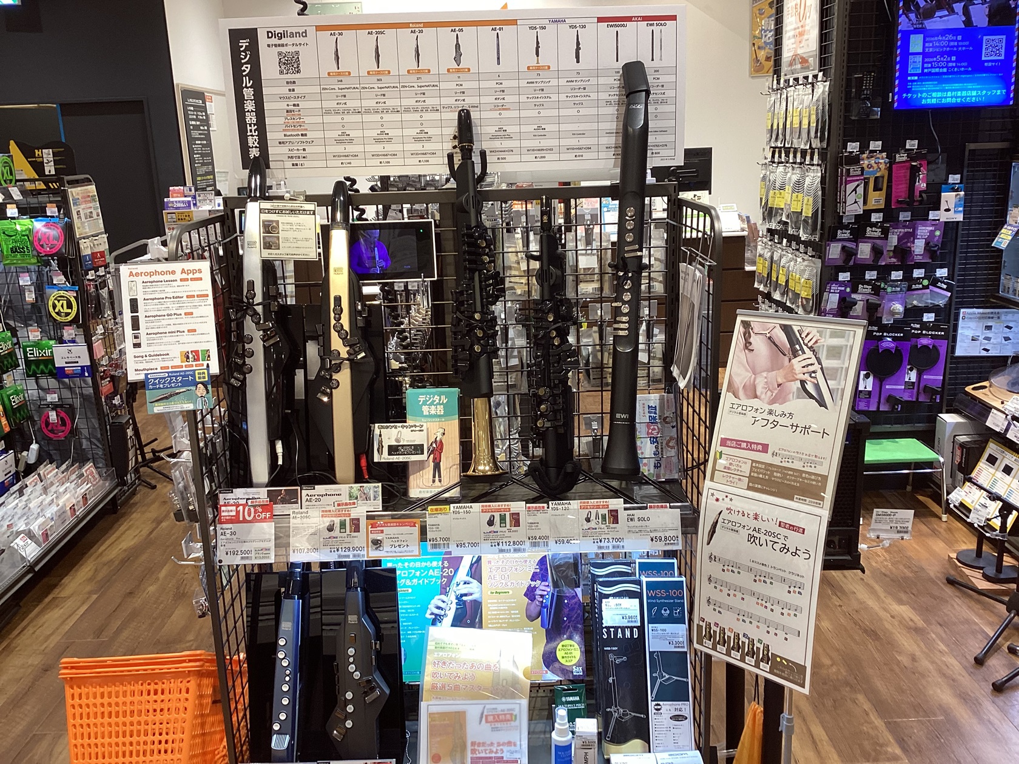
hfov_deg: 58.4
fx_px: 913
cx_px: 510
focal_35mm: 31
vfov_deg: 45.4
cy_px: 382
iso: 64
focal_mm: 3.3
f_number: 2.4
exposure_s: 1/50
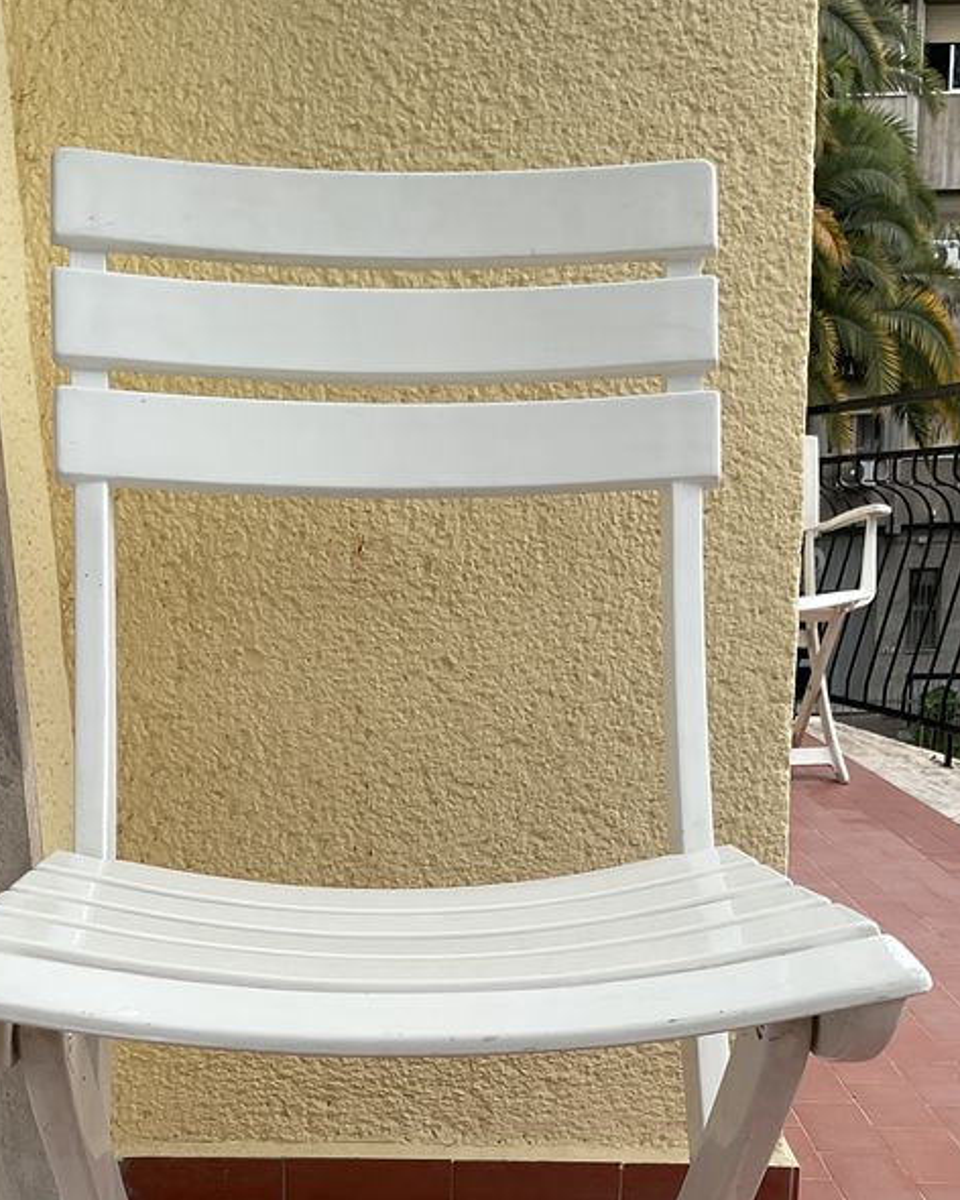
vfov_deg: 37.1
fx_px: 1705
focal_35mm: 48
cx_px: 441
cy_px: 1001
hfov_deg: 31.4
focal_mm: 3
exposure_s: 1/504
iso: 16
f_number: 1.8
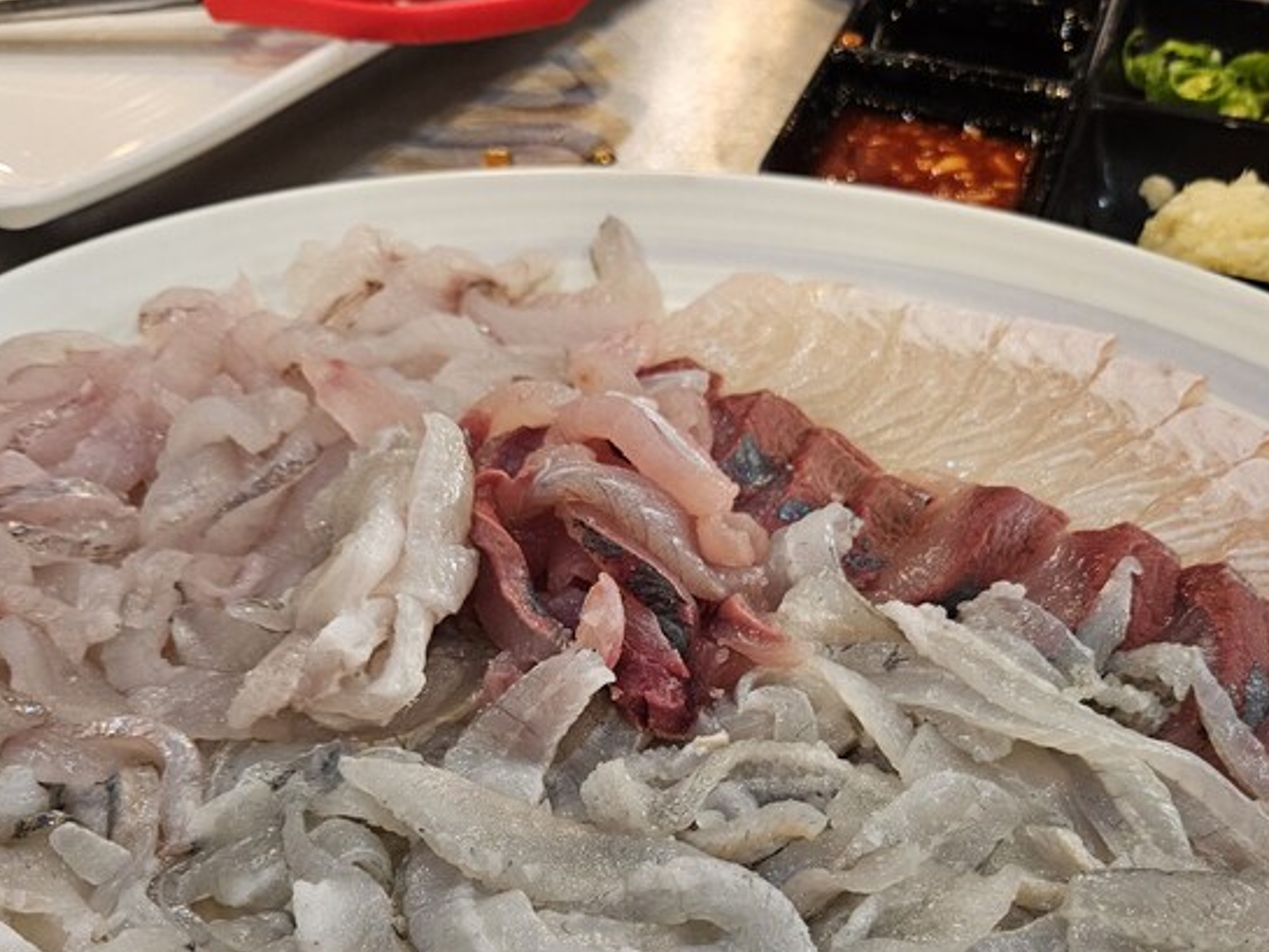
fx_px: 1393
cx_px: 738
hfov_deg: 48.8
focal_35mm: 38
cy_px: 688
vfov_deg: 37.0
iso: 250
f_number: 1.8
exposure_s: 1/120
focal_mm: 5.4
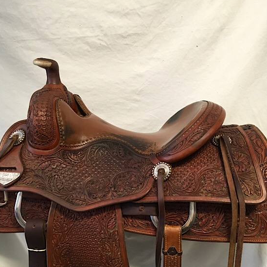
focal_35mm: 35
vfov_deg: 47.1
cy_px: 152
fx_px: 305
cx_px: 134
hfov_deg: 47.2
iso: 125
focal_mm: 4.15
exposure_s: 1/30
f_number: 2.2
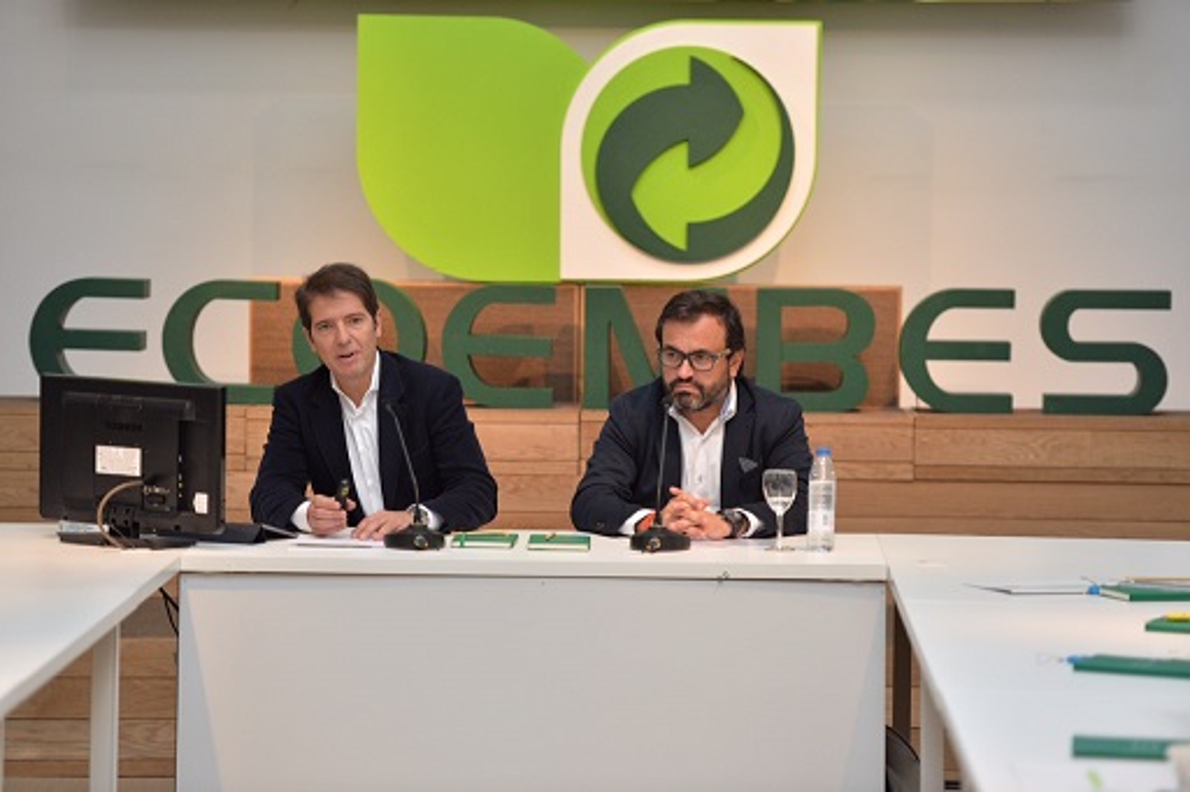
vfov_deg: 9.5
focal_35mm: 145
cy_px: 396
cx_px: 595
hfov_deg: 14.2
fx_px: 4791
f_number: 2.8
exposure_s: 1/400
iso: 1250
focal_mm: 145
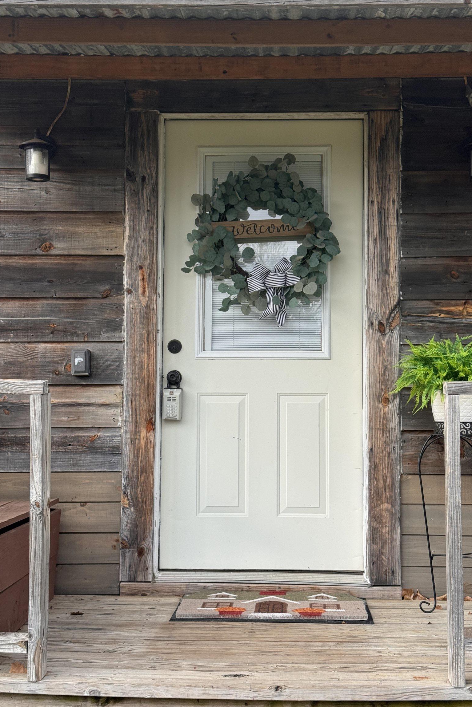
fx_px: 983
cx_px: 259
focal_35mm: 50
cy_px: 353
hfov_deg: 27.0
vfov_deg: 39.6
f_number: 1.78
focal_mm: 6.76
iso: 64
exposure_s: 1/1114
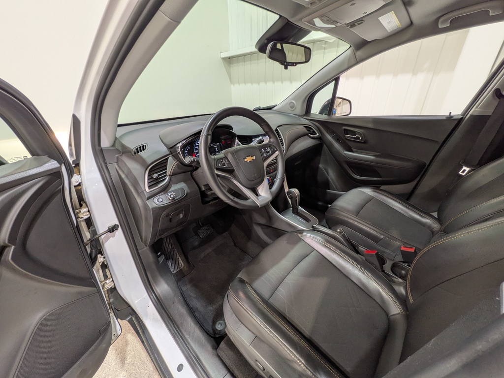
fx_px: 204
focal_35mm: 14
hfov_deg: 102.1
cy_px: 189
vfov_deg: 85.7
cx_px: 252
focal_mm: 1.83
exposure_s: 1/40
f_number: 2.2
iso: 89
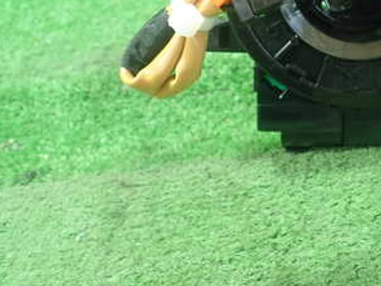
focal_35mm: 59
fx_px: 650
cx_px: 327
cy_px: 9
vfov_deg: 23.9
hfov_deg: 31.5
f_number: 2.3
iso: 640
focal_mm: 5.5
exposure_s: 1/125
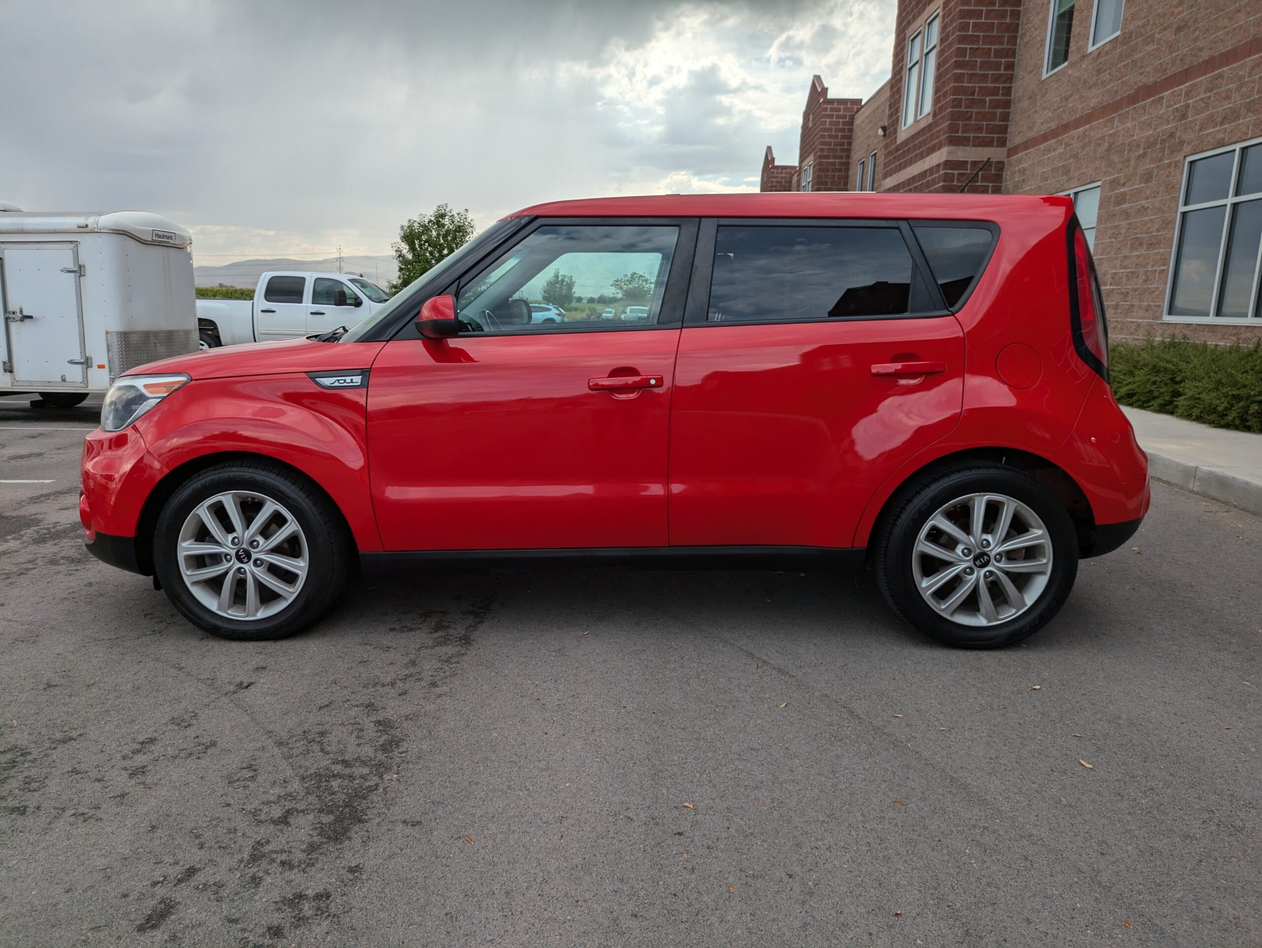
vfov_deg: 54.9
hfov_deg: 69.4
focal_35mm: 25
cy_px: 474
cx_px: 631
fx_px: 912
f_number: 1.89
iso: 44
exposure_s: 1/1776
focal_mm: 5.43
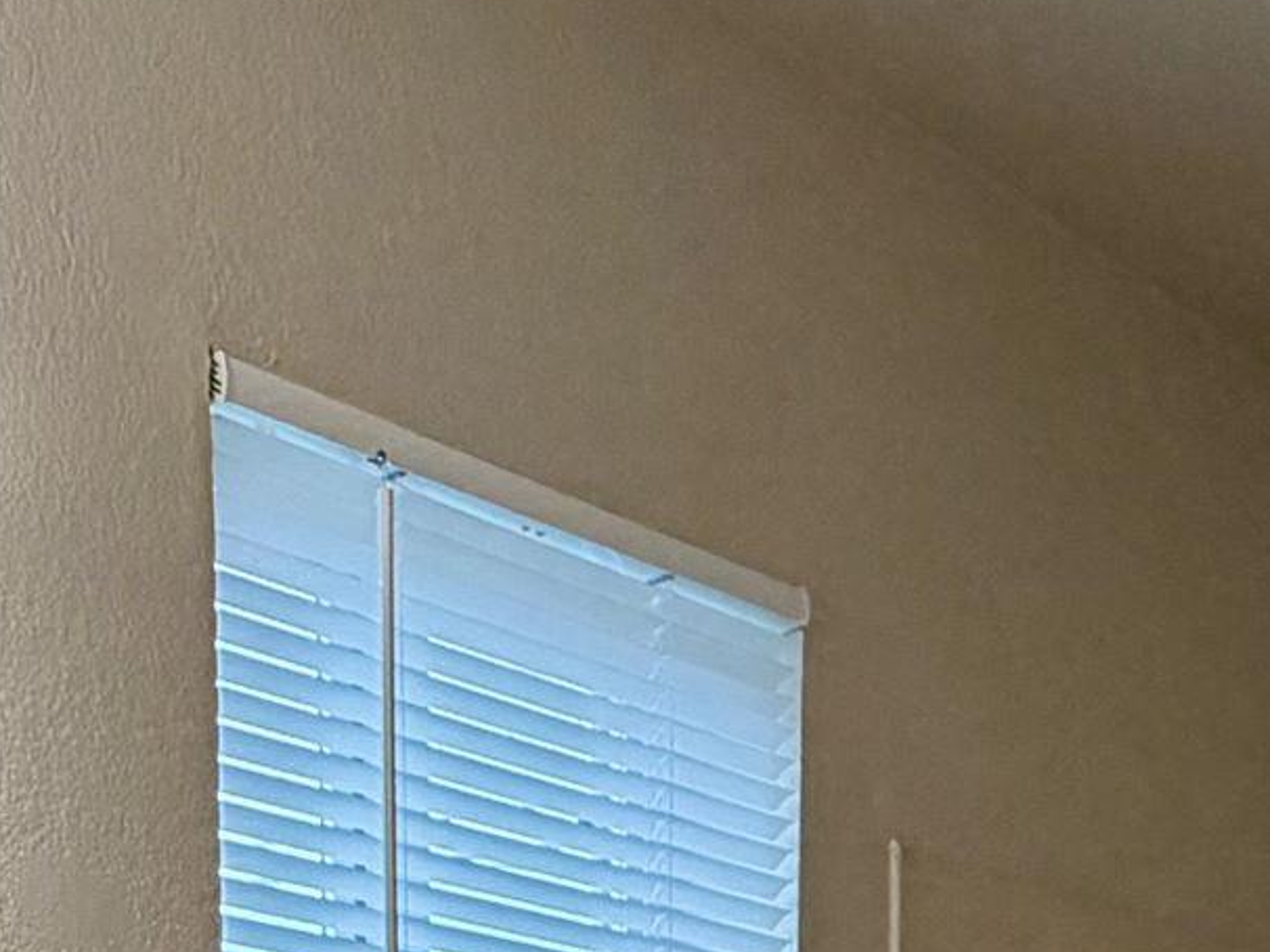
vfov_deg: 16.5
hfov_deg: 27.4
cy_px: 1816
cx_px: 612
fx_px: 2604
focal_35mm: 71
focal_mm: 2.22
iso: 250
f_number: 2.2
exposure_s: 1/120
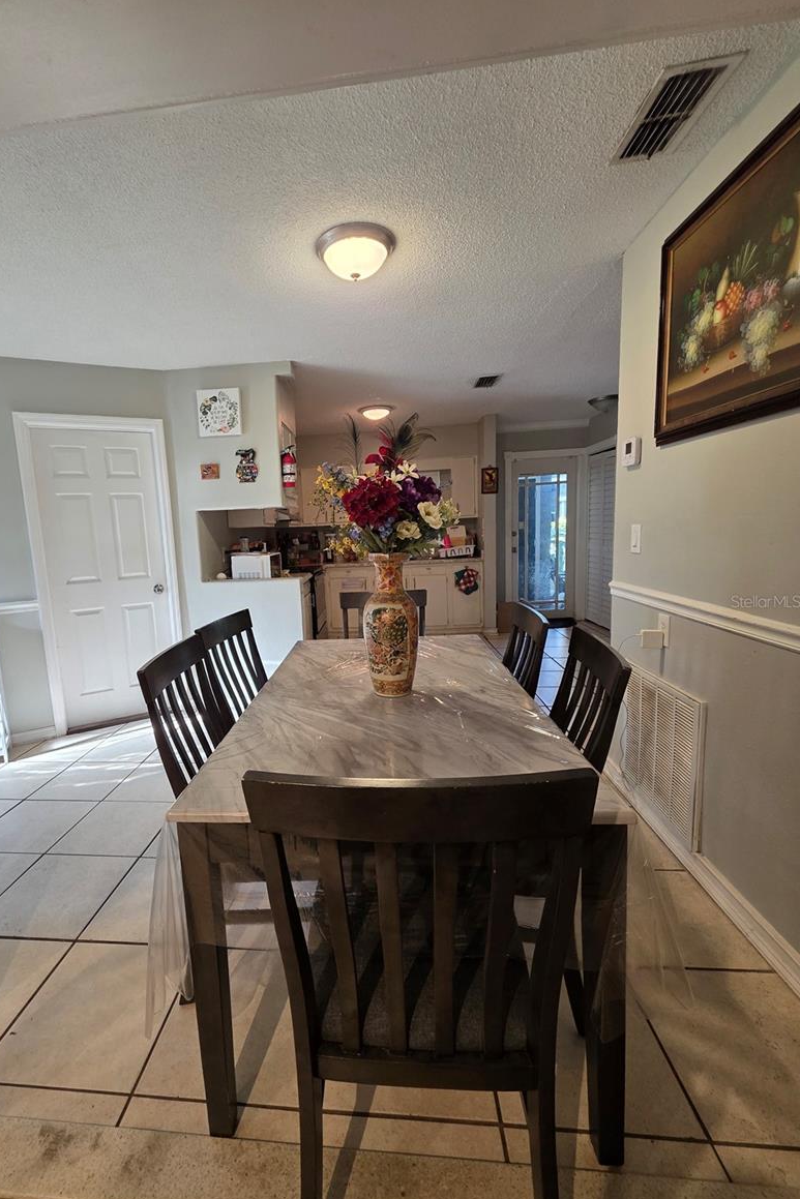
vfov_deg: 104.2
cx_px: 338
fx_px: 466
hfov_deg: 80.7
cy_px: 601
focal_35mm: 14
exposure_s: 1/120
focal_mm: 2.2
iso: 200
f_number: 1.9
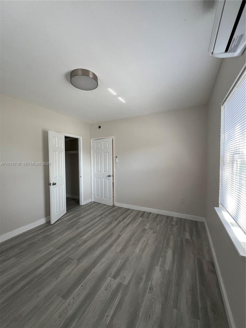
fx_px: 123
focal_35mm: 13
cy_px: 164
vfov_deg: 106.2
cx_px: 123
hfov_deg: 89.9
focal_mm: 1.57
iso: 100
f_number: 1.8
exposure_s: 1/99
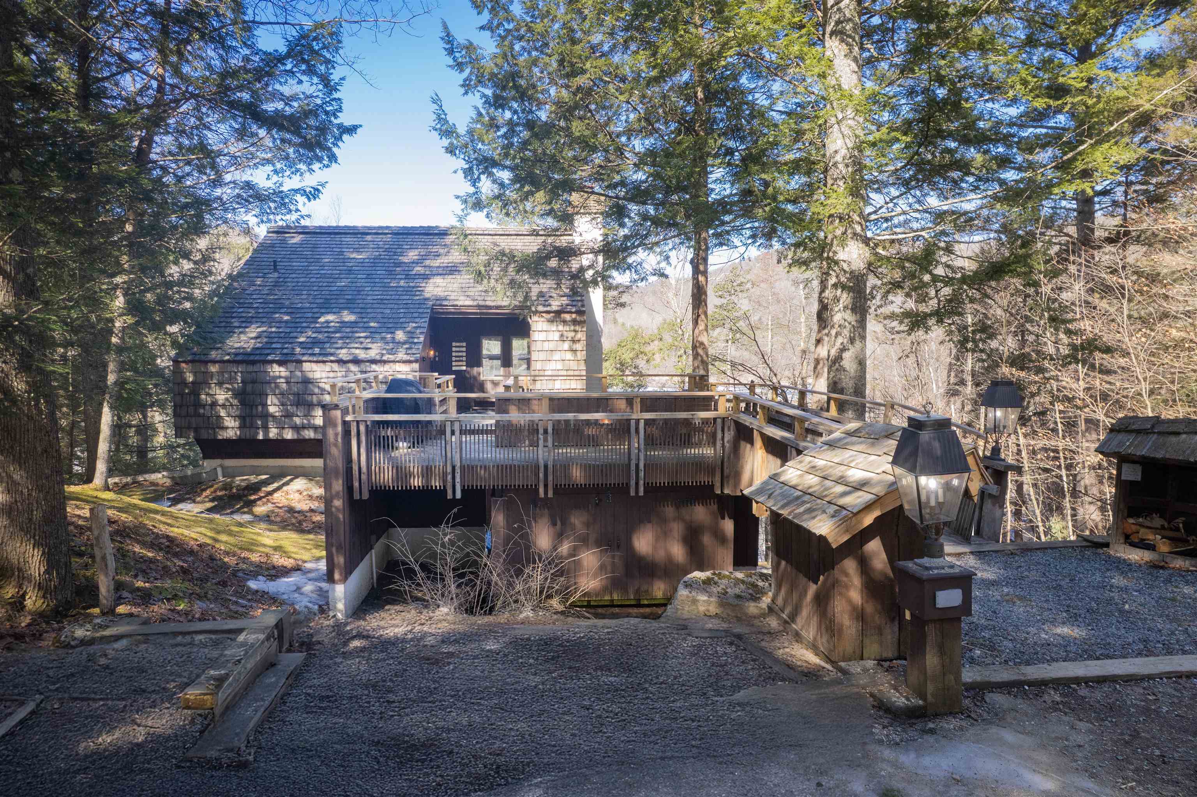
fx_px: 731
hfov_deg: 78.6
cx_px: 598
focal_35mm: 22
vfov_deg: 57.2
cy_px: 398
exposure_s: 1/30
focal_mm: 8.38
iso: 100
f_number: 2.8
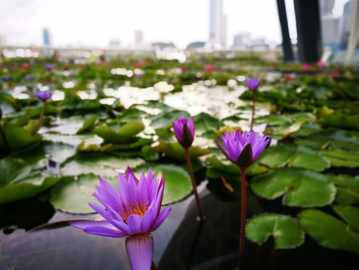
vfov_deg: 49.8
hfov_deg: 63.4
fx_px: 290
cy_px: 136
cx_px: 177
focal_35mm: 28
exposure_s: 1/60
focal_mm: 4.5
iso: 64
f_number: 4
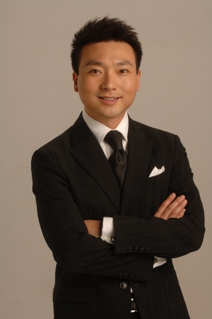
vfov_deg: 18.2
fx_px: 996
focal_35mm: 112
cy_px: 160
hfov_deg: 12.2
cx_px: 106
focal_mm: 75
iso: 100
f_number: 20
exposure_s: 1/100
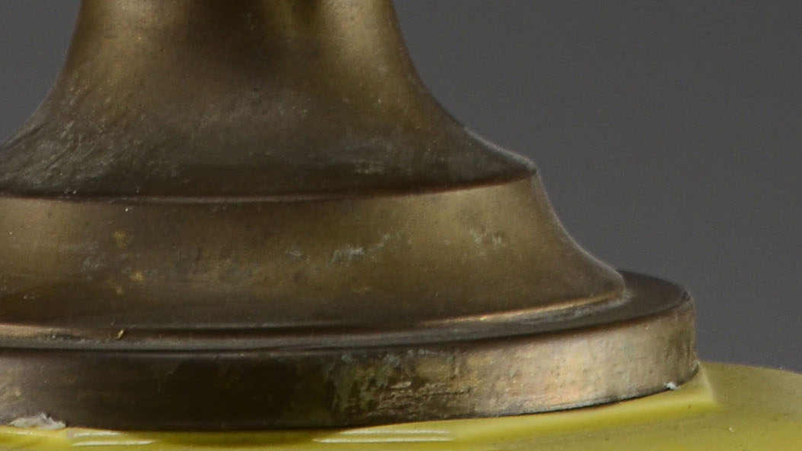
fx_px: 8558
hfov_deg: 5.4
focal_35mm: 402
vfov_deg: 3.0
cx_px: 207
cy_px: 1203
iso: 100
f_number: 14
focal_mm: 55
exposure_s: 1/80
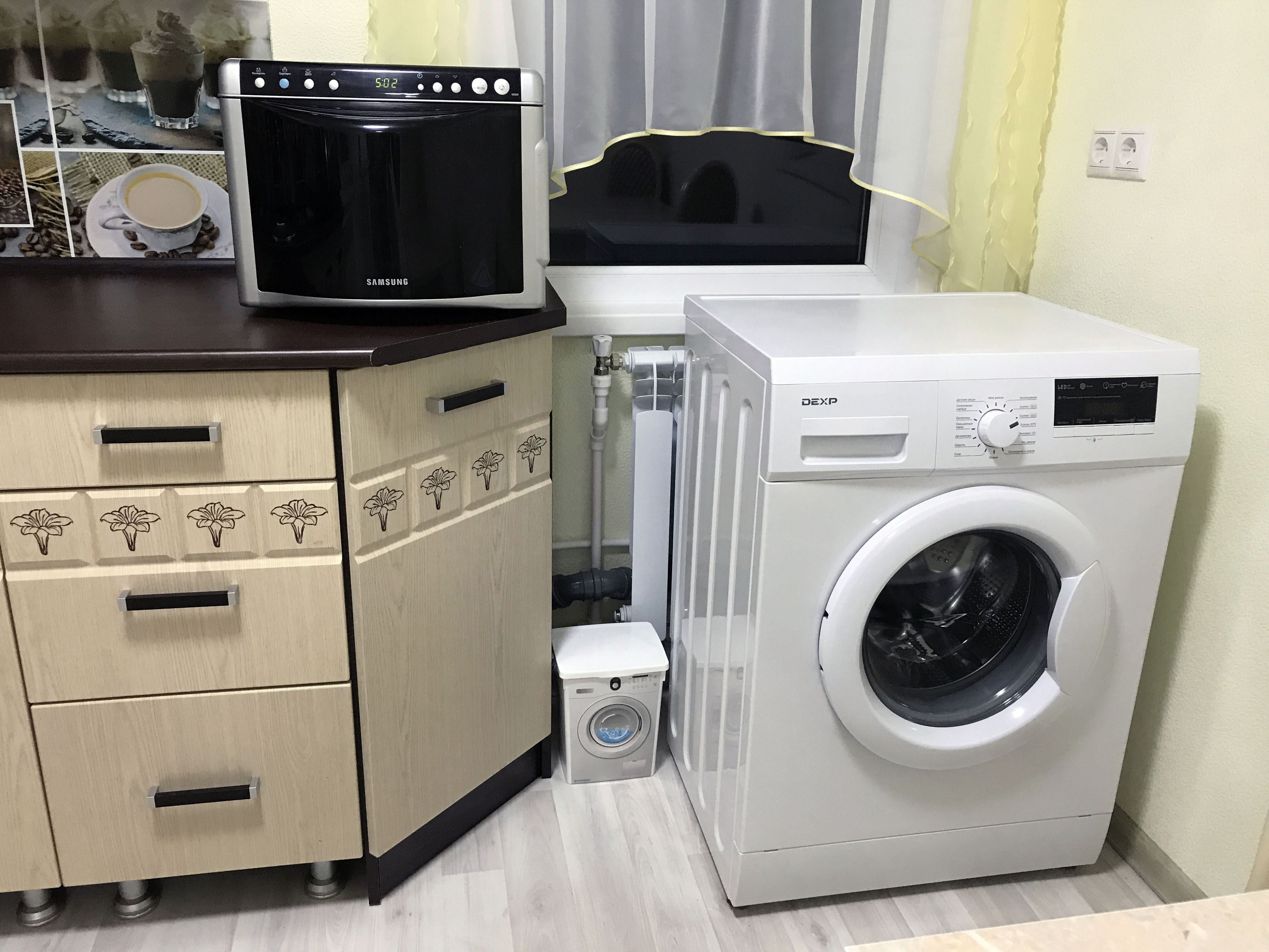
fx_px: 1026
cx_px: 634
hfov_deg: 63.4
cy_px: 476
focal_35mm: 28
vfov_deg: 49.7
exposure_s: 1/17
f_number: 1.8
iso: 40
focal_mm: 3.99
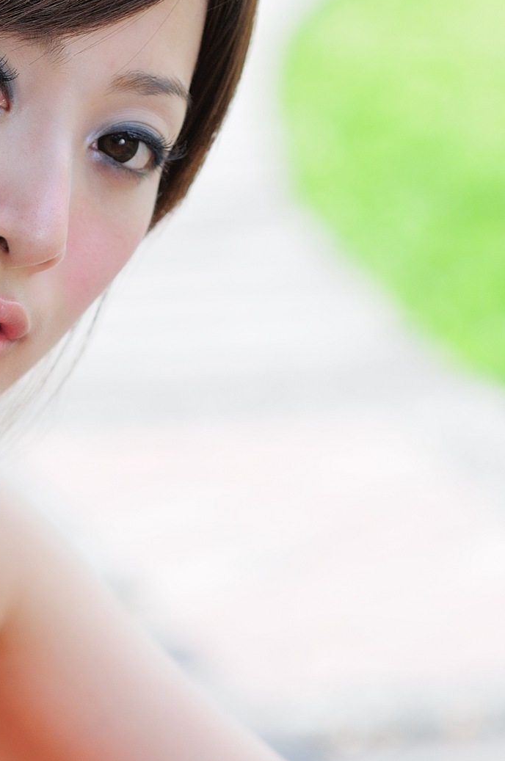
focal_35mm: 246
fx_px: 5192
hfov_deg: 5.6
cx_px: 30
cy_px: 374
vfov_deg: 8.4
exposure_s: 1/640
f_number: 4
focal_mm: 85
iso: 200
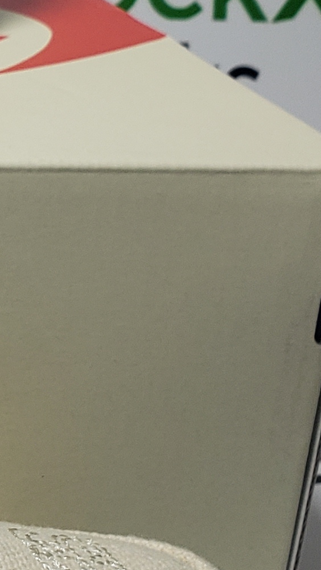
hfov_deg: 9.4
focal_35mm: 114
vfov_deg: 18.8
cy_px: 242
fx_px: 1724
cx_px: -474
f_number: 2.4
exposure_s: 1/238
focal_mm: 4.3
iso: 50
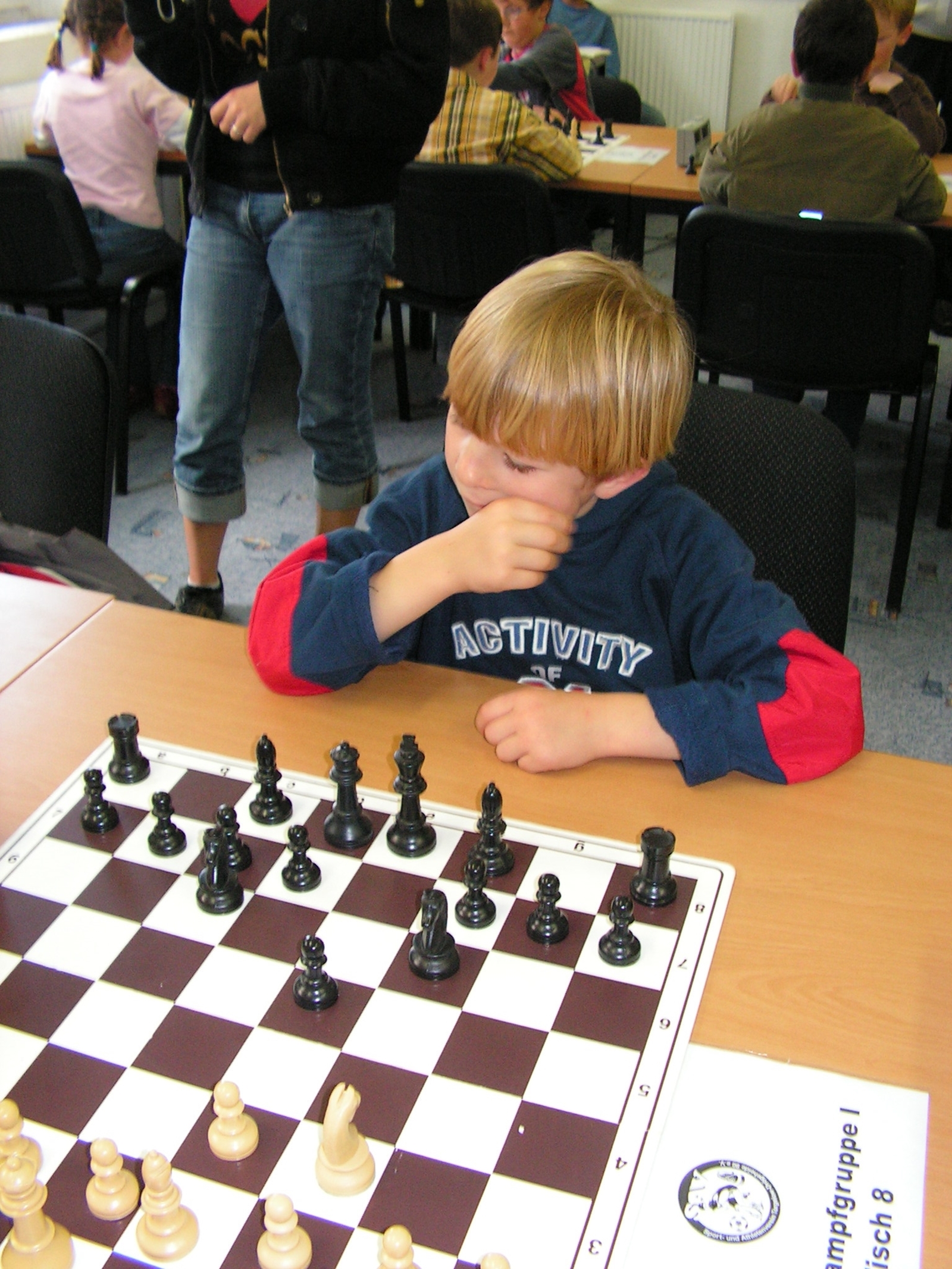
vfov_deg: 51.4
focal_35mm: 36
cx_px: 476
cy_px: 634
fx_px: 1320
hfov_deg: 39.7
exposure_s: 1/40
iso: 200
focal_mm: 6
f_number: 3.2
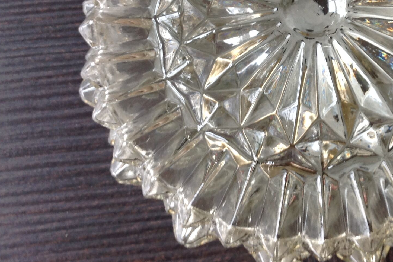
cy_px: 37
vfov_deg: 20.6
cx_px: 300
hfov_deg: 30.4
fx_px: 710
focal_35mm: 65
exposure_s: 1/15
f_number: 2.4
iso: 50
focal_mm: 4.28
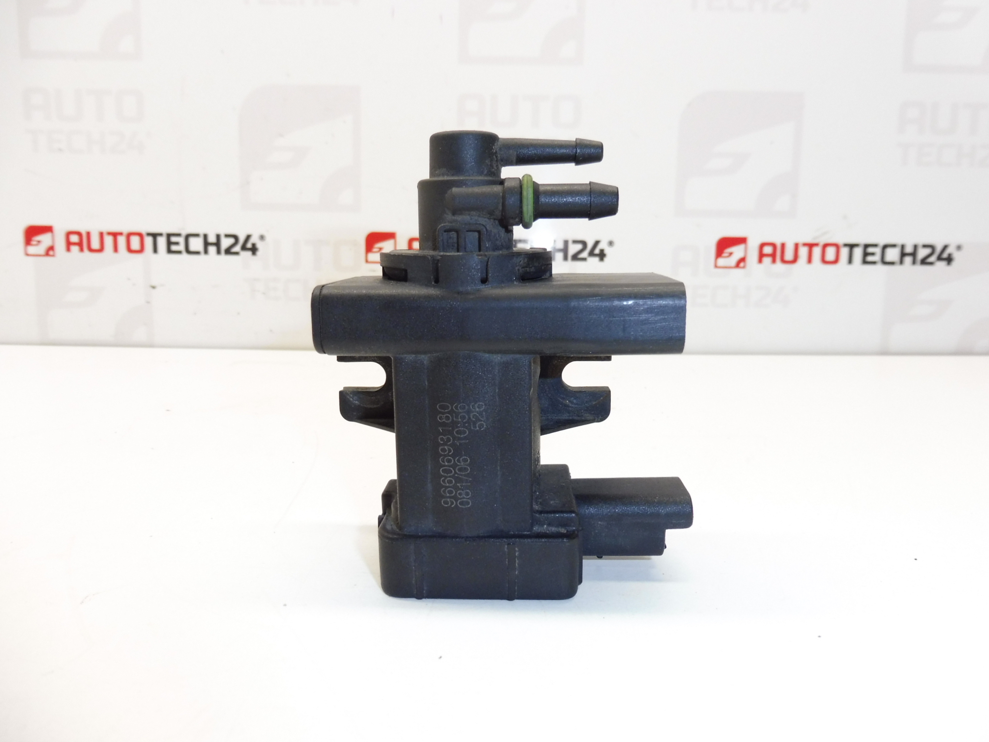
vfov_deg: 56.8
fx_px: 686
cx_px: 494
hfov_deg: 71.6
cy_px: 371
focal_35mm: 24
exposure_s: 1/60
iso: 200
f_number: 3.5
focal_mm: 4.3
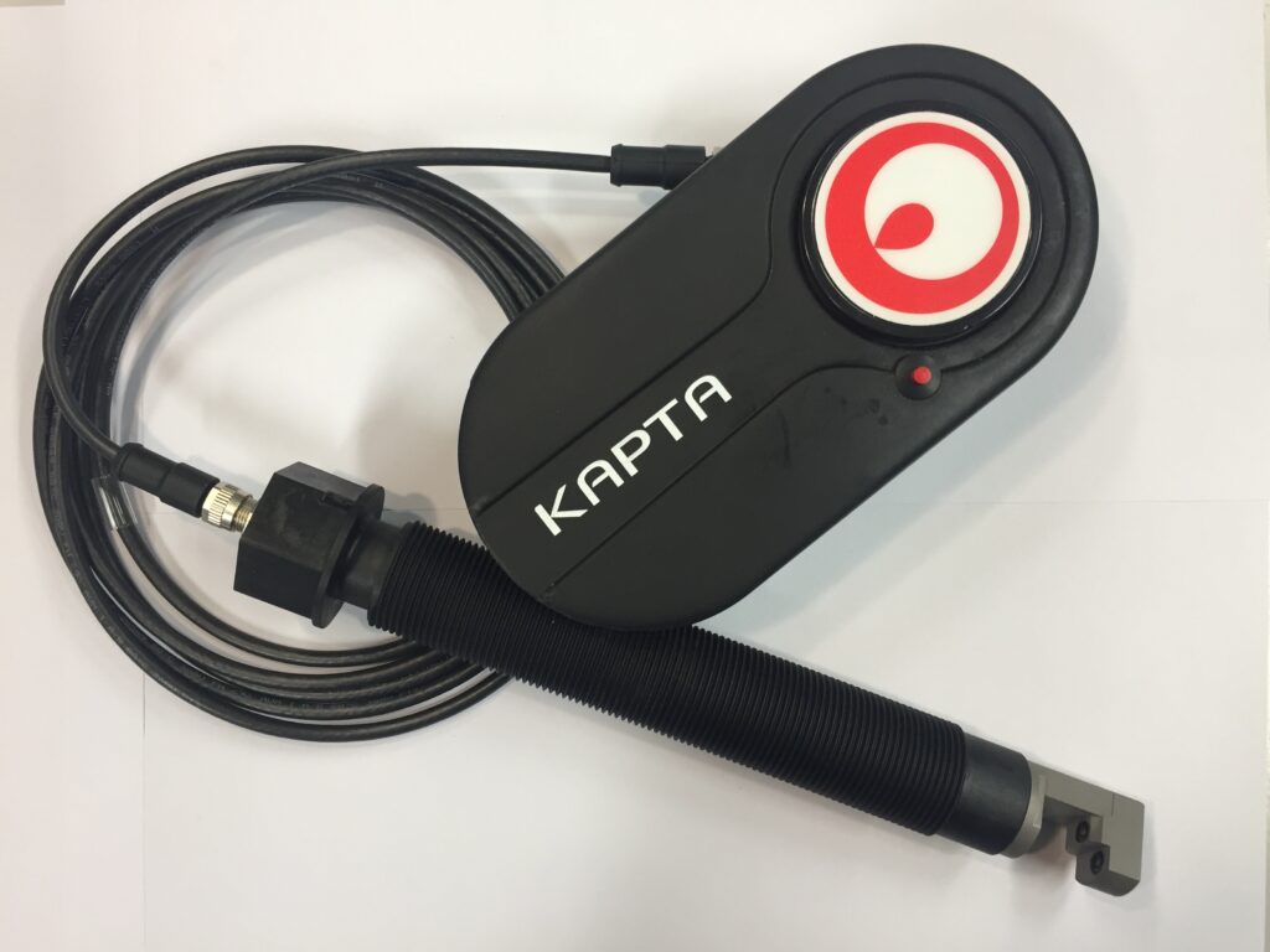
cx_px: 635
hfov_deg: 61.7
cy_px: 476
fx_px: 1064
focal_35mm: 29
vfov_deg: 48.2
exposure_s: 1/33
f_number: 2.2
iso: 50
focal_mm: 4.15
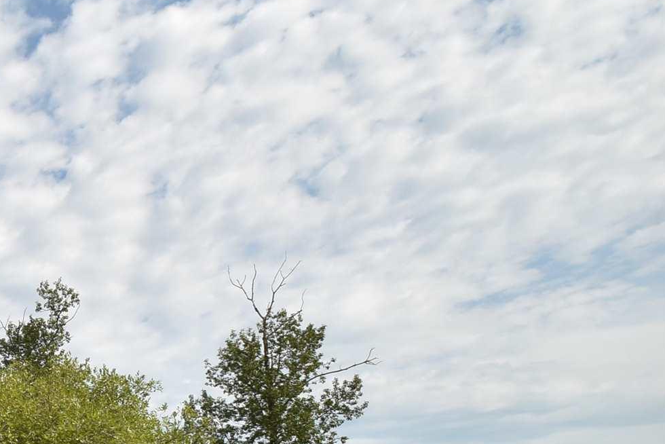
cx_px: -374
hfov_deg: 26.8
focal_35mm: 47
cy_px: 501
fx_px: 868
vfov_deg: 26.2
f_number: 11
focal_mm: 10
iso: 100
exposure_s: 1/200
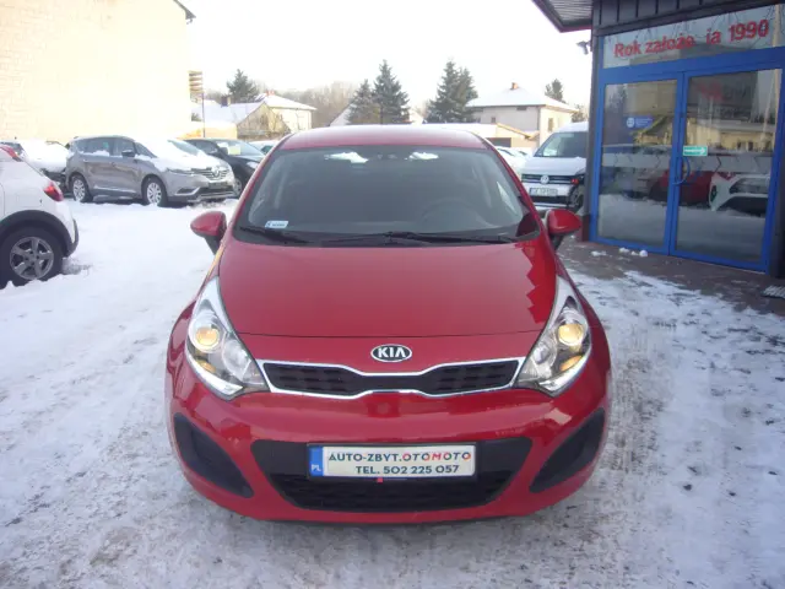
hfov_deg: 63.4
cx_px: 392
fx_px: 635
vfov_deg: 49.7
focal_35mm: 28
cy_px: 294
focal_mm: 4.6
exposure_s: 1/160
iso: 80
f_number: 2.8
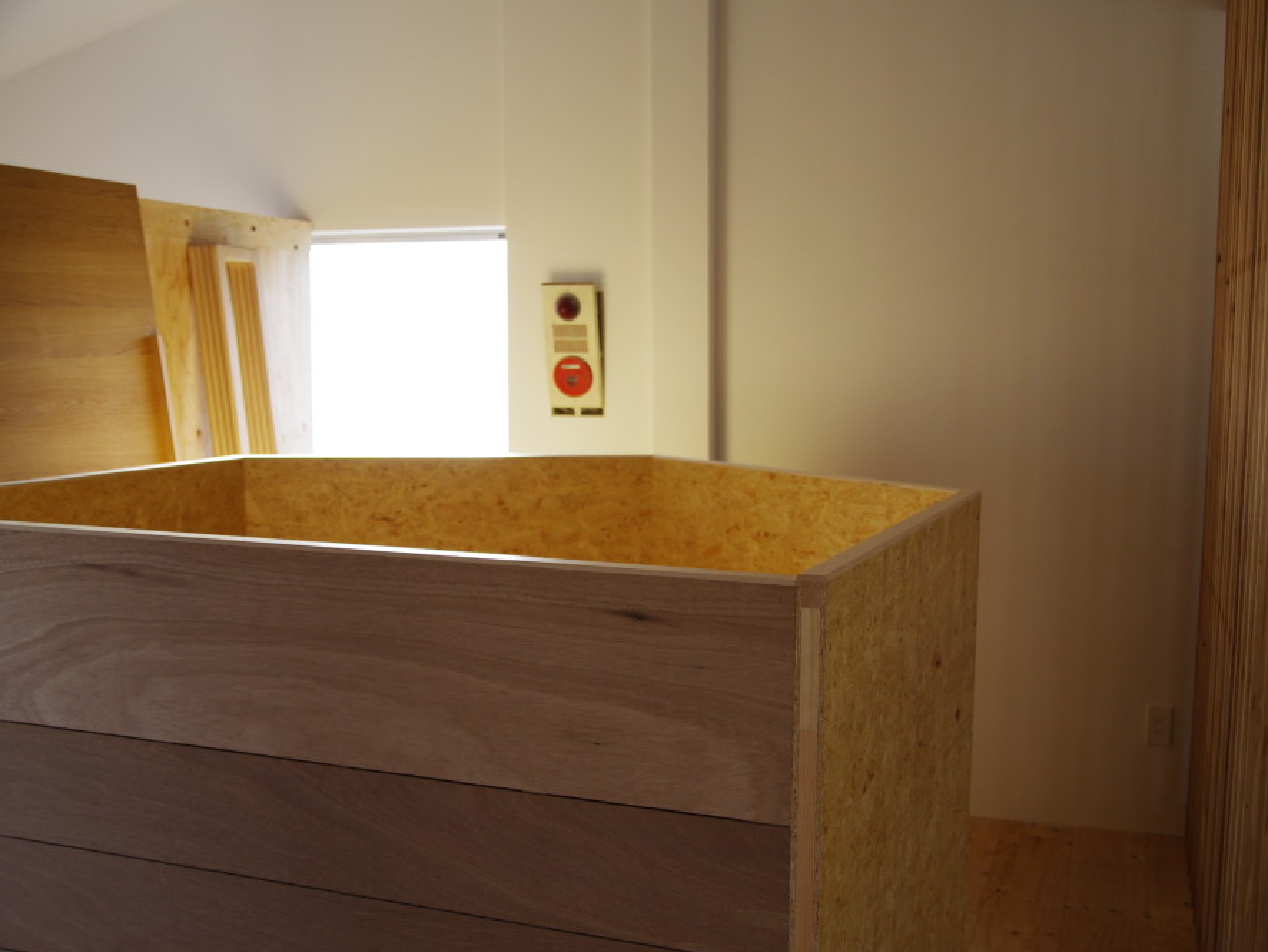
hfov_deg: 46.7
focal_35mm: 40
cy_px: 485
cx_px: 706
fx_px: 1466
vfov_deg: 36.0
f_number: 3.2
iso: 200
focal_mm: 24
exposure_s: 1/250
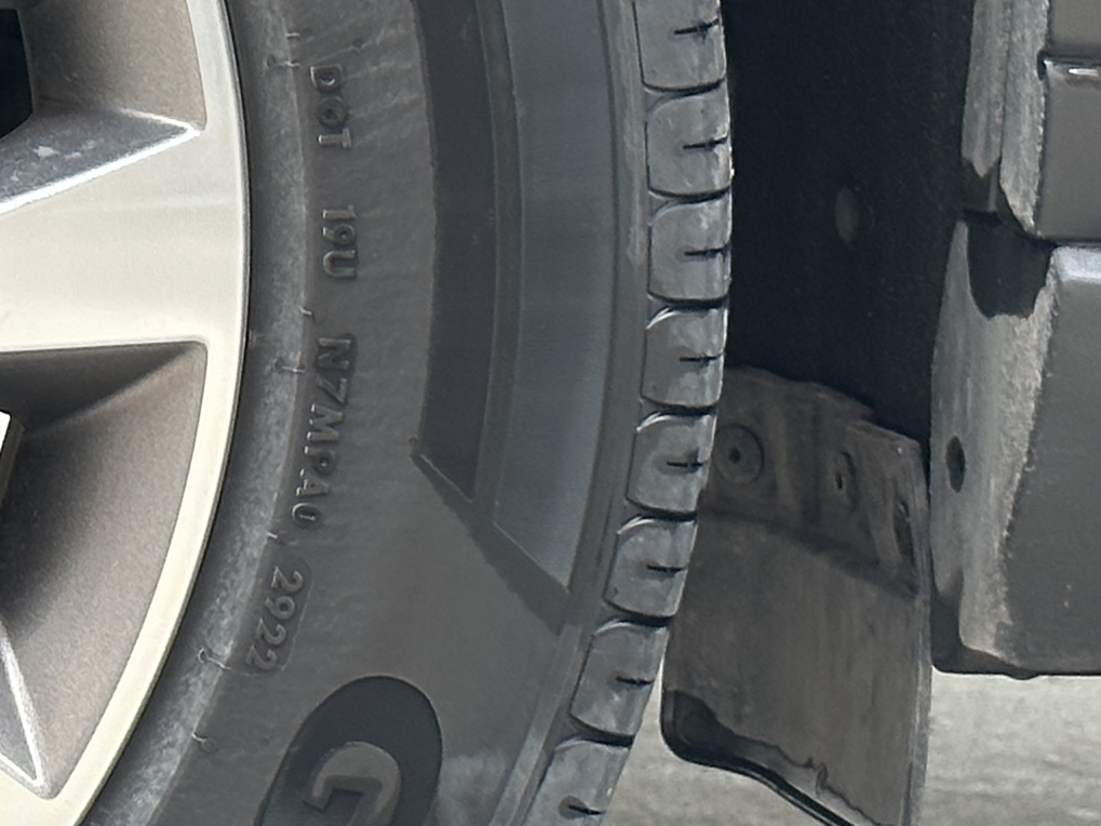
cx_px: -951
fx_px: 6042
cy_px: 229
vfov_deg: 7.8
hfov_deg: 9.8
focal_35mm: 190
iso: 50
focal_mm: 6.86
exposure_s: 1/224
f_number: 1.78
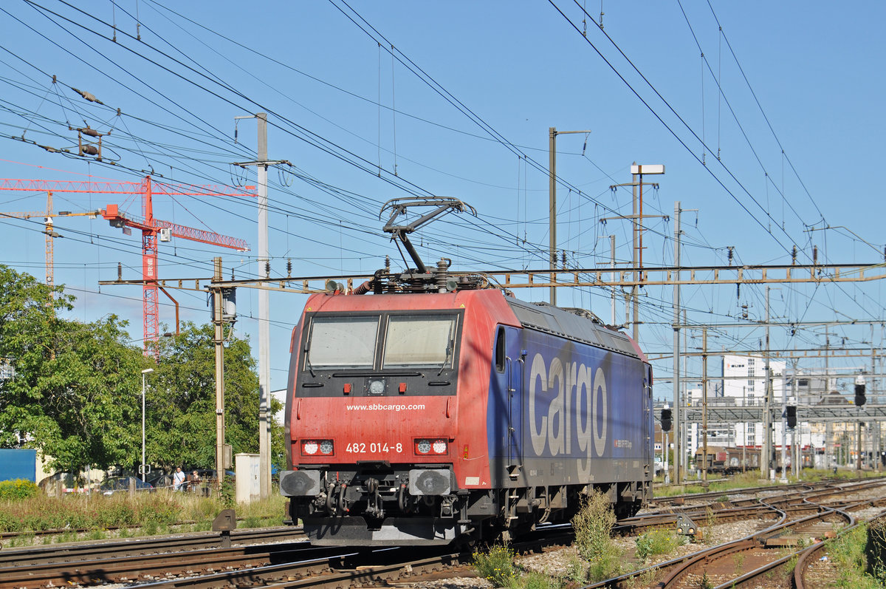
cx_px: 443
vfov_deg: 13.4
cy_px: 294
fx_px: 2507
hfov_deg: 20.0
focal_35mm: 102
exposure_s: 1/1000
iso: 200
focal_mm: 68
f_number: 6.3
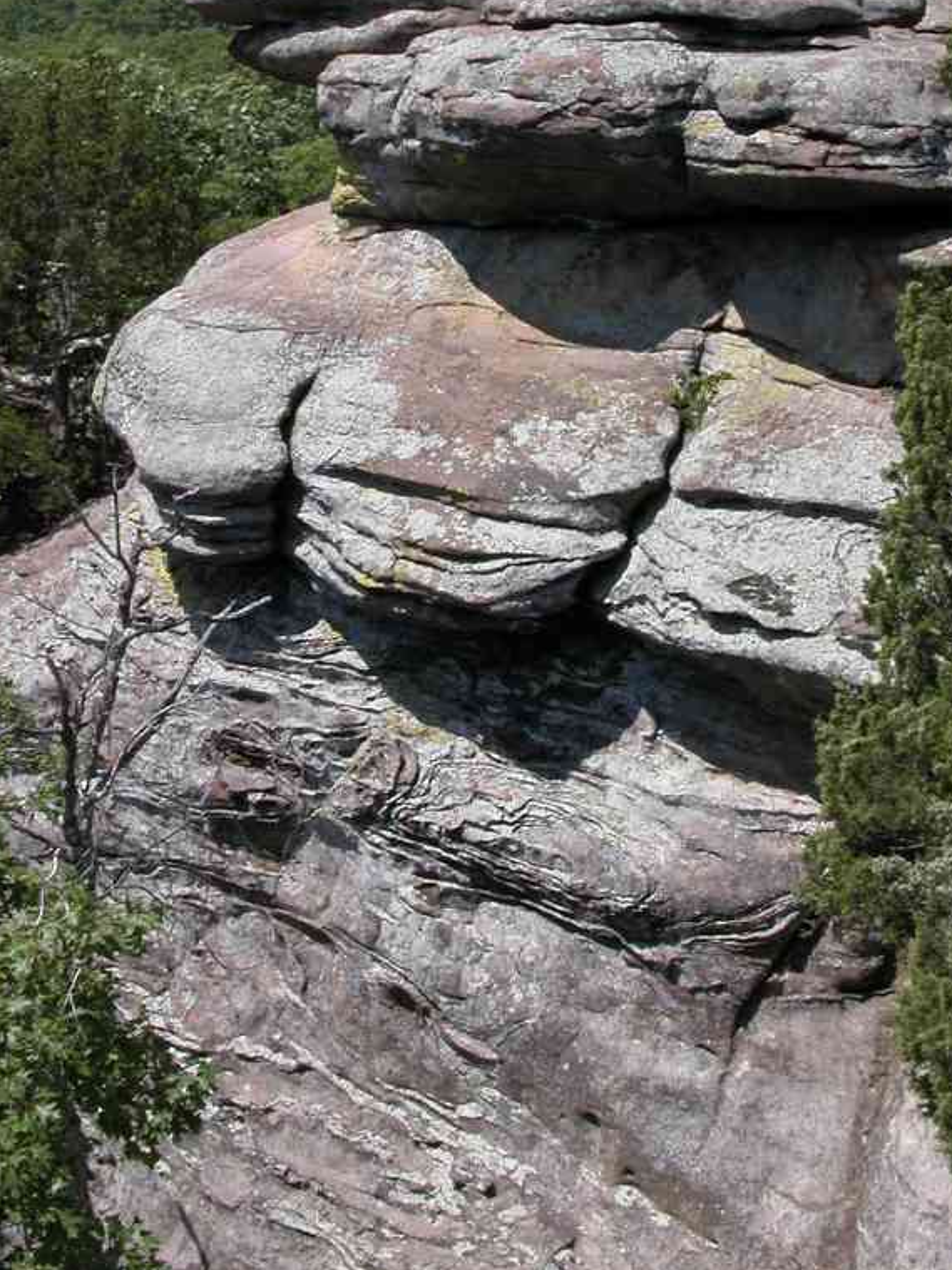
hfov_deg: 24.8
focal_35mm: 59
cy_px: 300
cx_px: 440
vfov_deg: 32.0
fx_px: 2164
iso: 100
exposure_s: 1/186
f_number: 8
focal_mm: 8.9
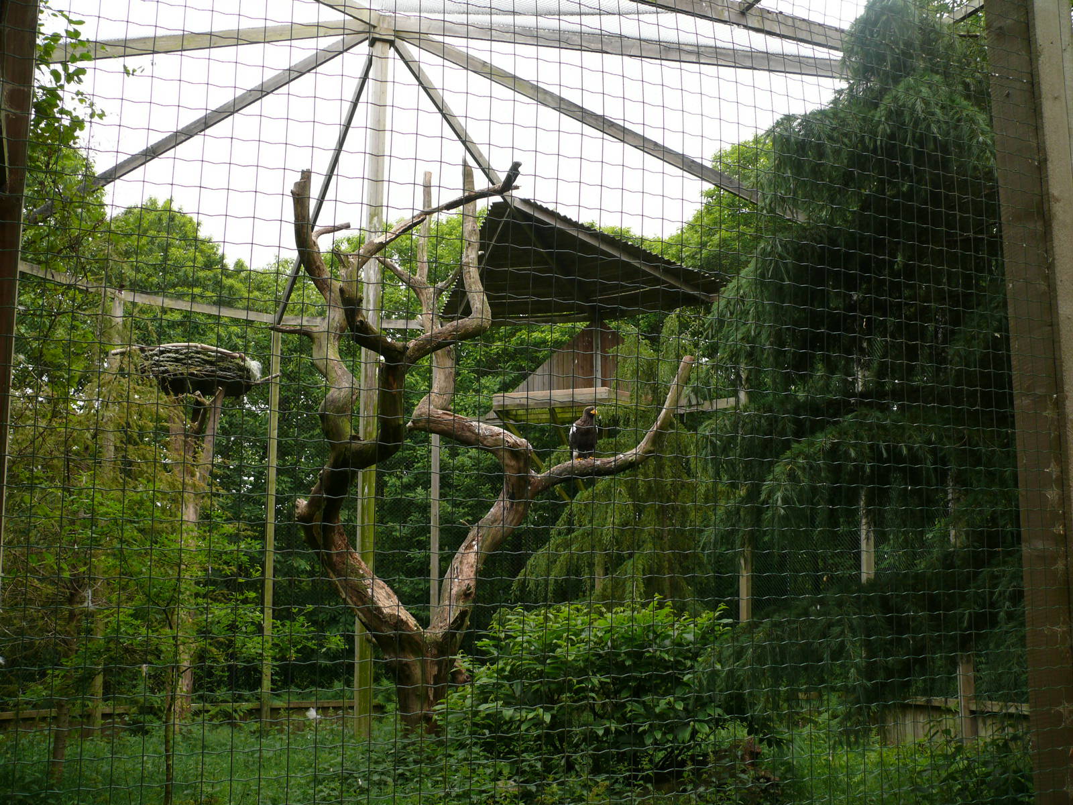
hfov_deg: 52.6
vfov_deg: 40.7
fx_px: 1085
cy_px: 402
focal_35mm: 35
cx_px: 536
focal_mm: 7.4
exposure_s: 1/100
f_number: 3.6
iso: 100
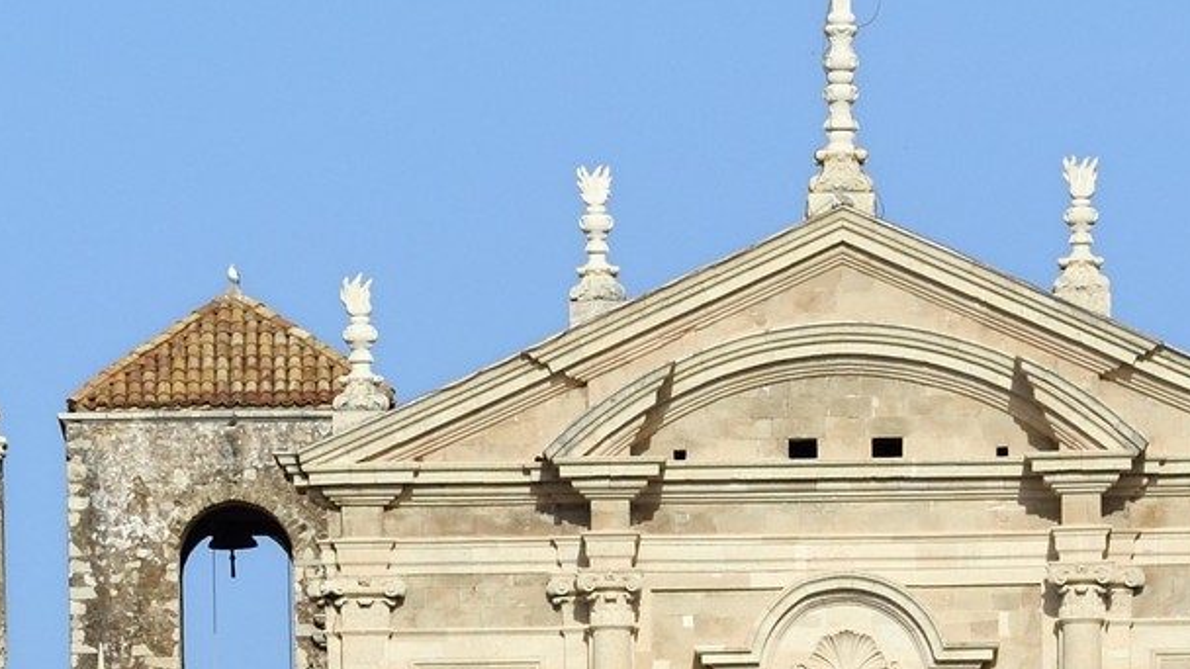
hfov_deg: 3.0
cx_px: 652
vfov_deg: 1.7
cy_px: 1927
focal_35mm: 725
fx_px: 22877
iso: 200
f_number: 13
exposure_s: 1/320
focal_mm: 175
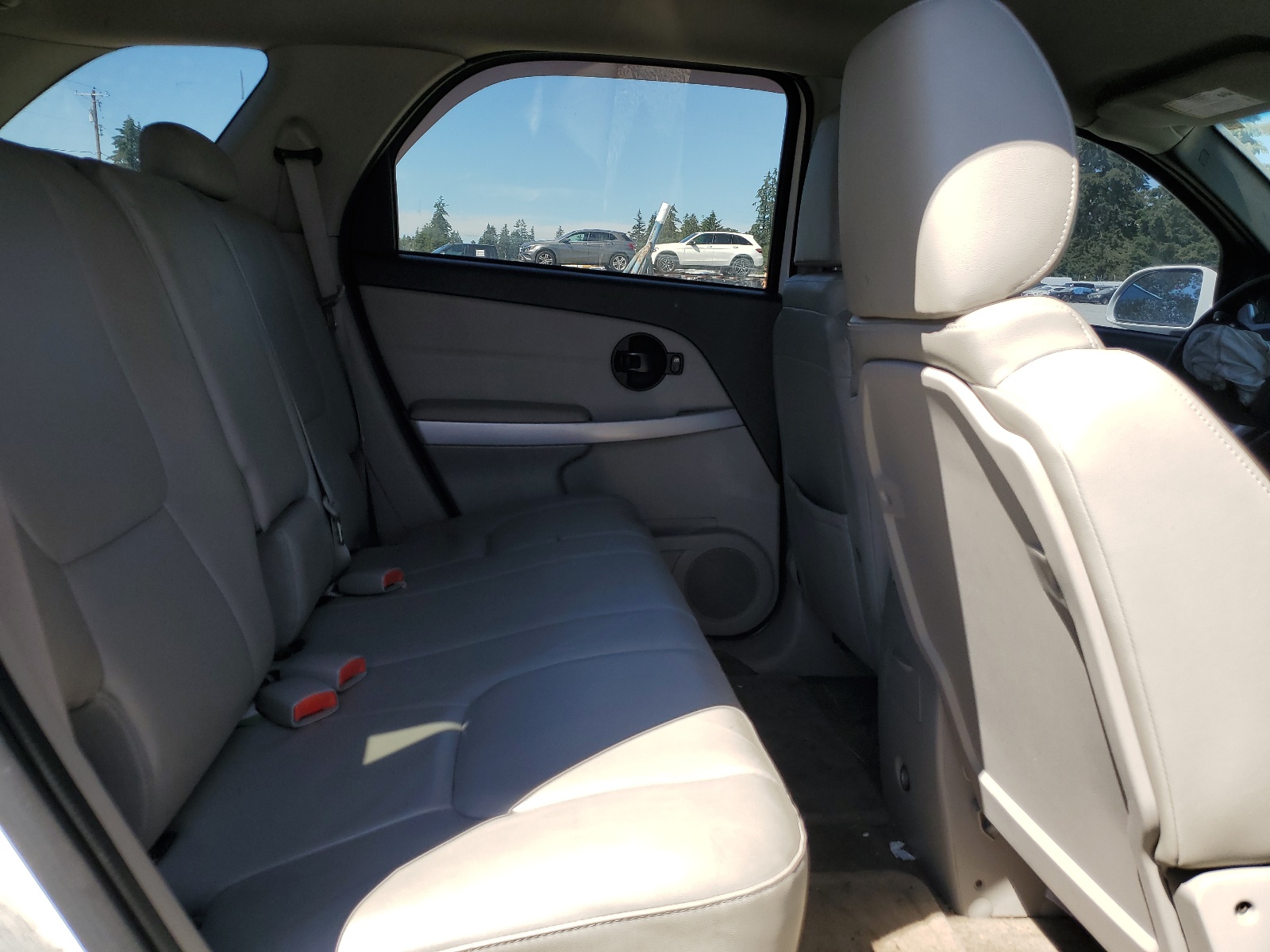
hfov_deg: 67.3
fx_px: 954
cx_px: 635
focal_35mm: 26
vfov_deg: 53.1
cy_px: 476
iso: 50
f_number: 1.5
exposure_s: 1/1000
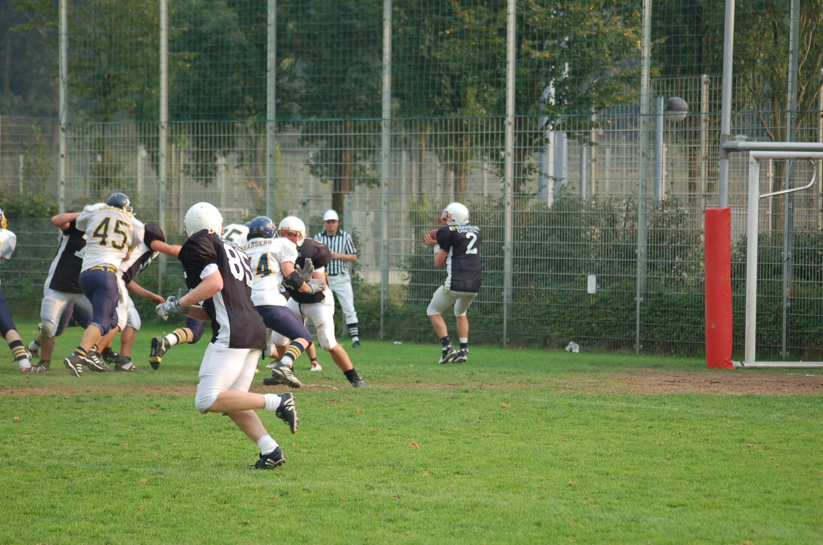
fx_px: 3765
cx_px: 412
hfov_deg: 12.5
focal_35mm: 165
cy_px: 272
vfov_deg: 8.3
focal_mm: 110
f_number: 4.2
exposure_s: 1/1000
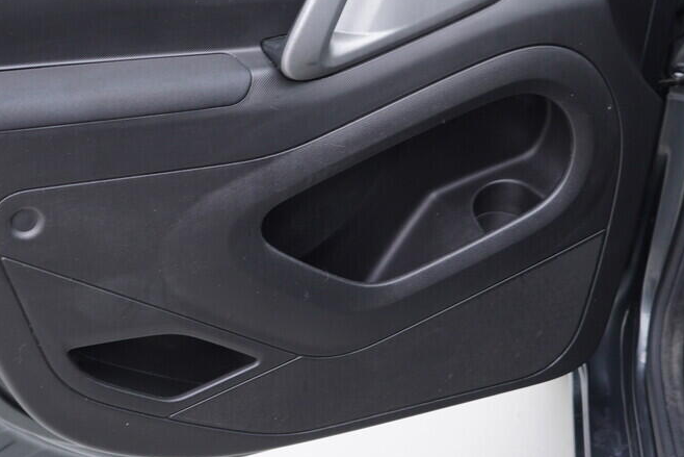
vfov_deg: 24.1
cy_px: 159
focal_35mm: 56
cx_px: 212
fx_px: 1064
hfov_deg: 35.2
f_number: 2.8
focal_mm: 24
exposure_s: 1/40
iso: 200
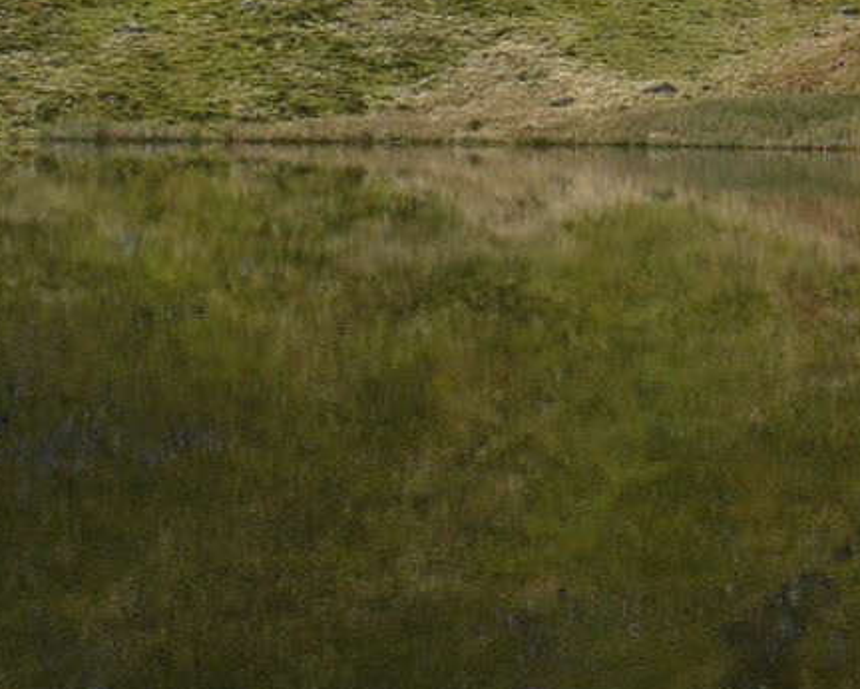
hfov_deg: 16.0
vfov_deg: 13.0
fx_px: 2979
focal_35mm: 117
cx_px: 934
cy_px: -46
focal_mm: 6
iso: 100
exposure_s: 1/100
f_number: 3.2
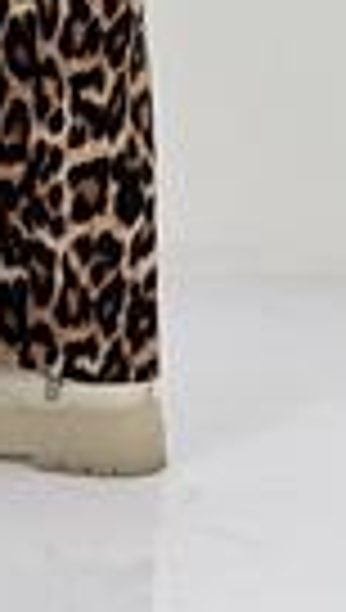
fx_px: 4122
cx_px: -121
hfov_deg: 4.8
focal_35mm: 254
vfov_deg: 8.3
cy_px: -223
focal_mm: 9
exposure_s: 1/100
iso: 40
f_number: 2.8
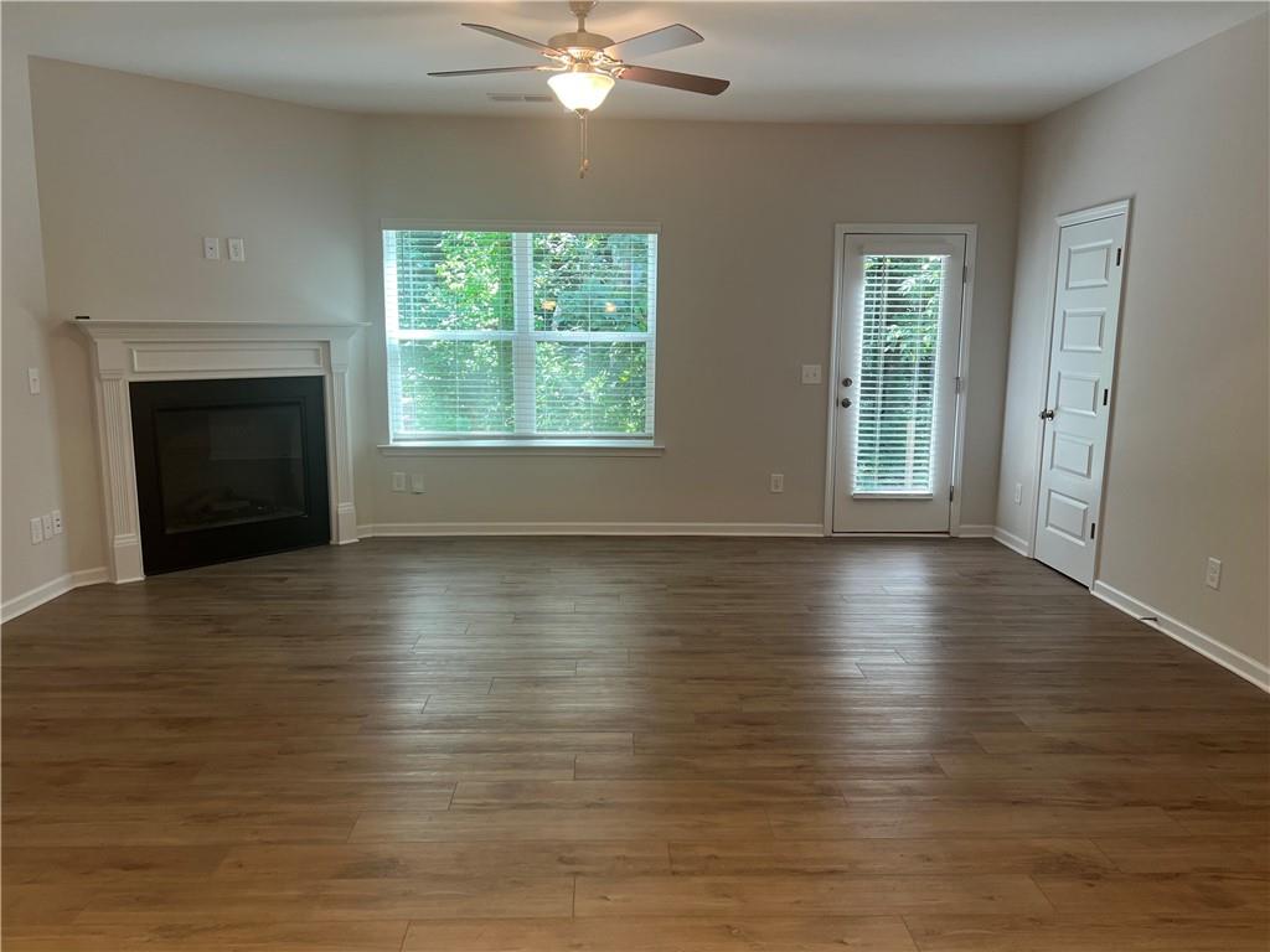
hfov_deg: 67.3
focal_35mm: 26
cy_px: 476
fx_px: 954
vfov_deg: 53.1
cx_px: 635
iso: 125
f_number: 1.5
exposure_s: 1/120
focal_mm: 5.7
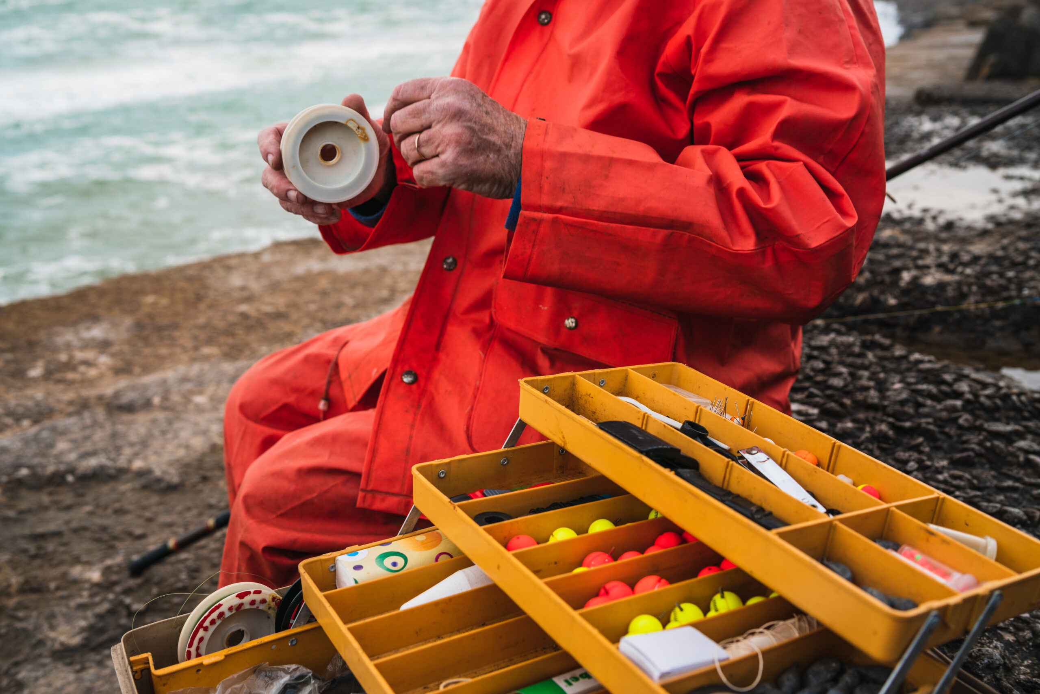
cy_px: 347
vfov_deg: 37.9
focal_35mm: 35
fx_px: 1011
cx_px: 520
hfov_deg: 54.4
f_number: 5
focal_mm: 35
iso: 100
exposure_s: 1/400
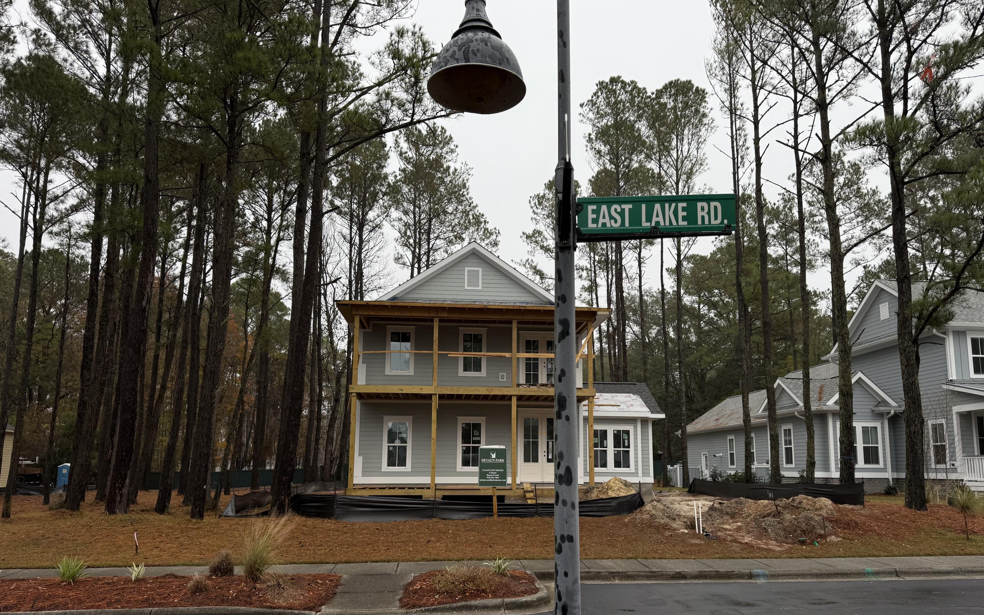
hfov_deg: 70.4
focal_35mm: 26
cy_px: 361
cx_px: 501
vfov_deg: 47.4
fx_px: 697
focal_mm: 6.76
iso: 50
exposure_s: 1/122
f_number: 1.78
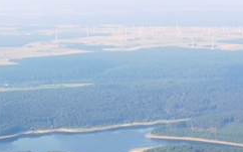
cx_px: 86
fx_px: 715
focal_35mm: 108
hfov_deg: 19.2
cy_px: 179
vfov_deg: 11.9
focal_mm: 7.9
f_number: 2.2
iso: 80
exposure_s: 1/100
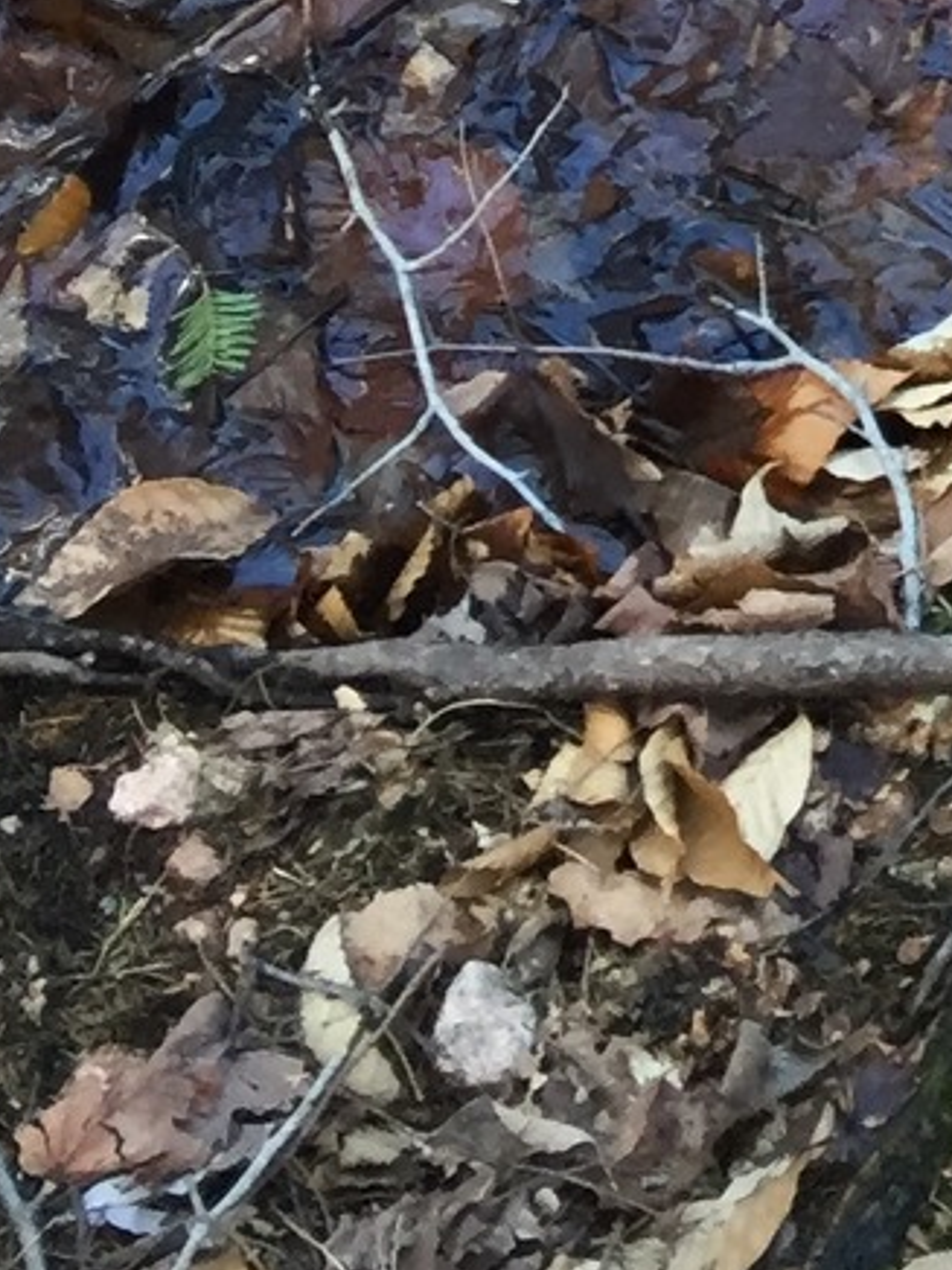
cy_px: -1398
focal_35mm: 133
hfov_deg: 10.3
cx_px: 1866
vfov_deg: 12.7
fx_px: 4877
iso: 32
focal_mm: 4.15
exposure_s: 1/30
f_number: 2.2
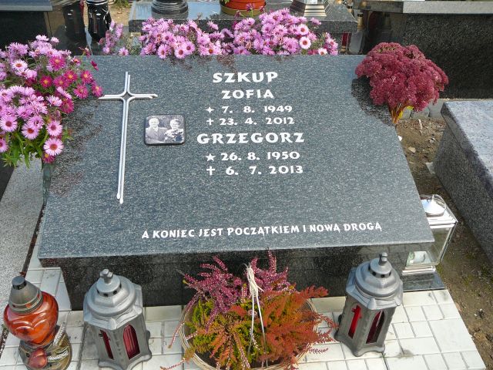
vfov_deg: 40.7
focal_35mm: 35
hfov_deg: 52.6
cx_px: 246
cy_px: 185
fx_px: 498
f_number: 2.8
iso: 80
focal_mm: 5.2
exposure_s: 1/125
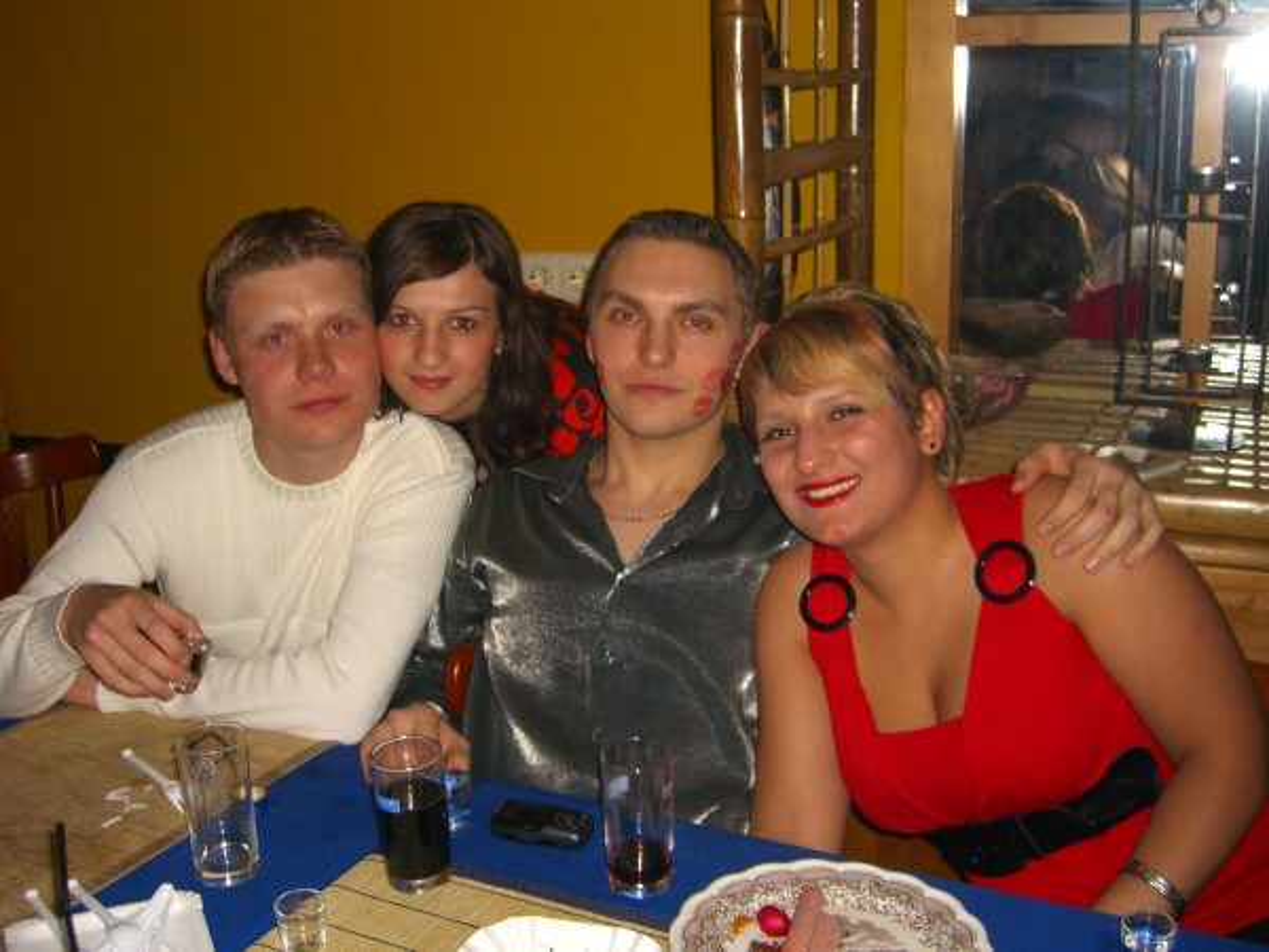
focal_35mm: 38
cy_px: 476
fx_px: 1393
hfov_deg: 49.0
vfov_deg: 37.7
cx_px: 634
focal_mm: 7.9
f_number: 2.8
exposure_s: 1/60
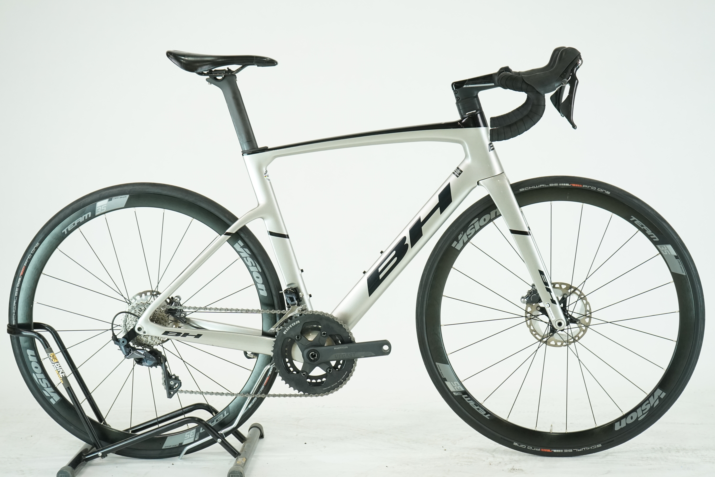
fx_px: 1271
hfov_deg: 31.4
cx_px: 358
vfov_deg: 21.2
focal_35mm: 64
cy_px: 238
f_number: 5.6
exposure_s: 1/200
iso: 1600
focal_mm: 64
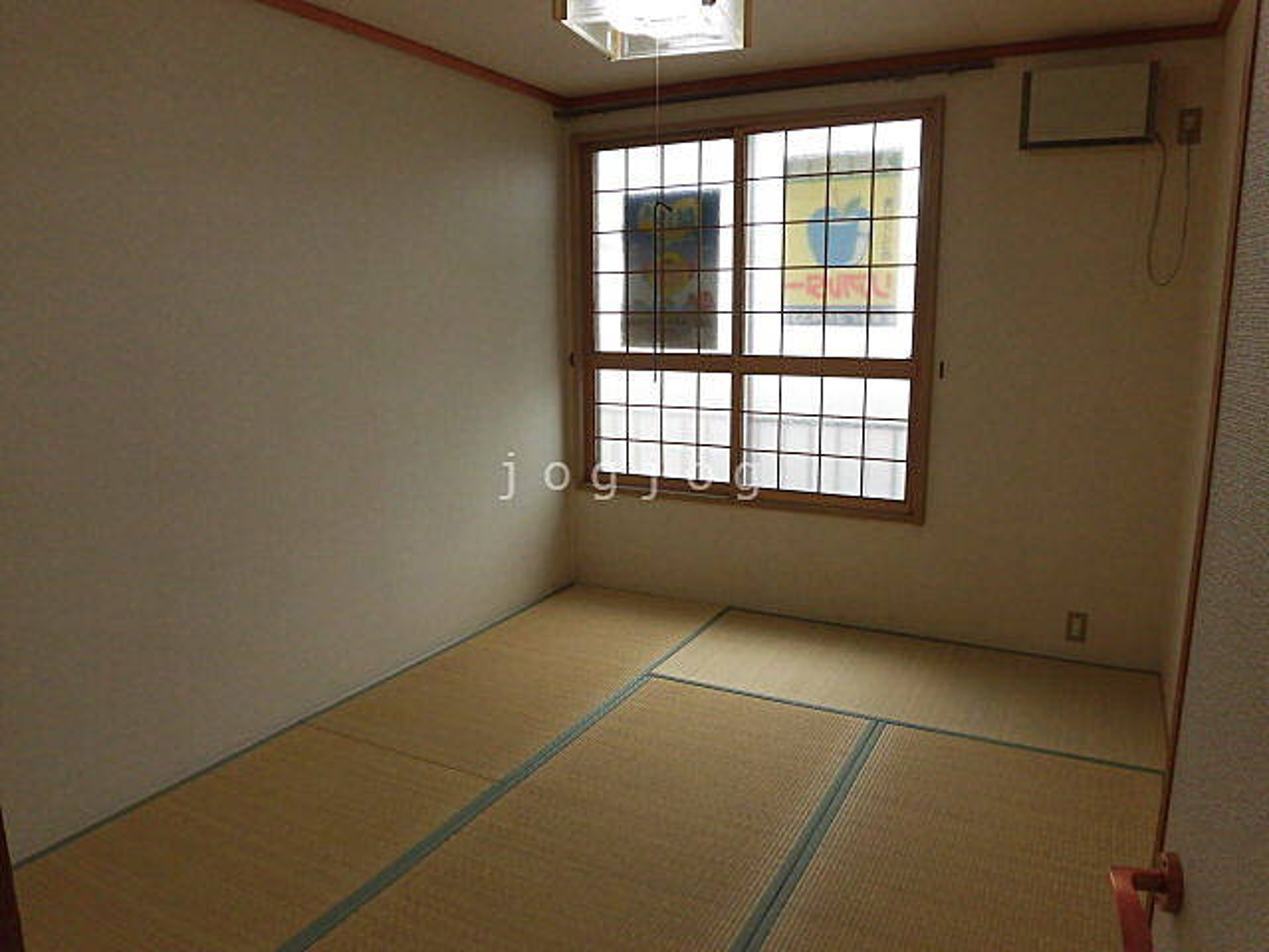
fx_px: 880
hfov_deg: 71.6
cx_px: 634
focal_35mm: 24
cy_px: 476
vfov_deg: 56.8
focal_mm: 4.3
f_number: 3.1
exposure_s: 1/100
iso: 100
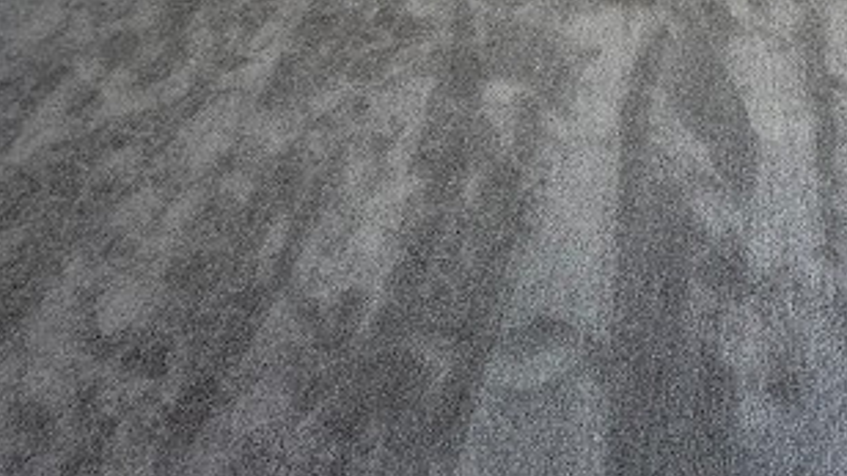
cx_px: 737
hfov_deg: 48.2
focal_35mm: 38
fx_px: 853
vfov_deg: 23.0
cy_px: -294
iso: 160
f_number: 2.2
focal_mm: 2.22
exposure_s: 1/120
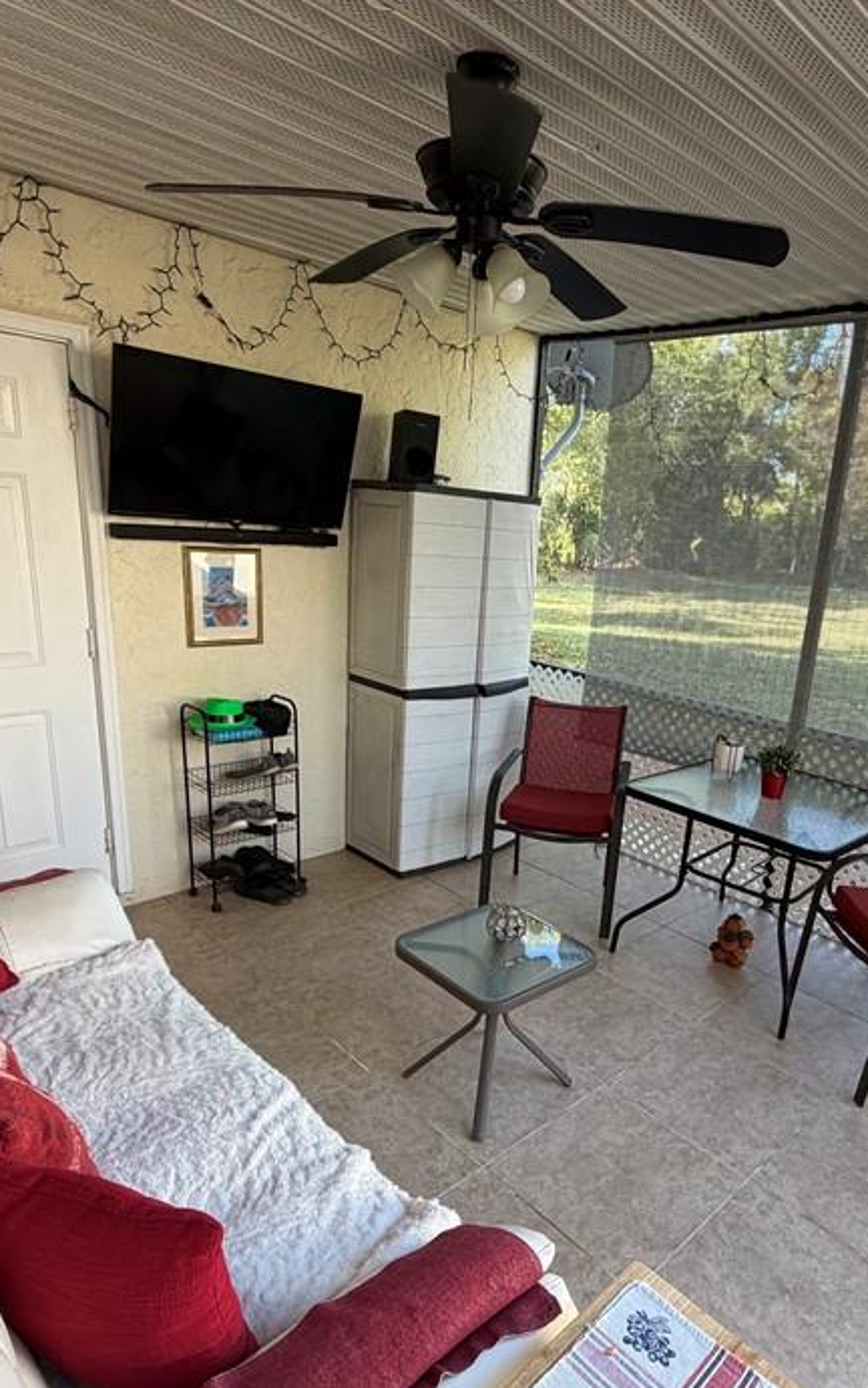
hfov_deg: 54.2
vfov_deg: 79.4
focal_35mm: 22
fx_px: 833
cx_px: 561
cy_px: 763
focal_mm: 2.22
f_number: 2.2
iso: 125
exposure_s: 1/121
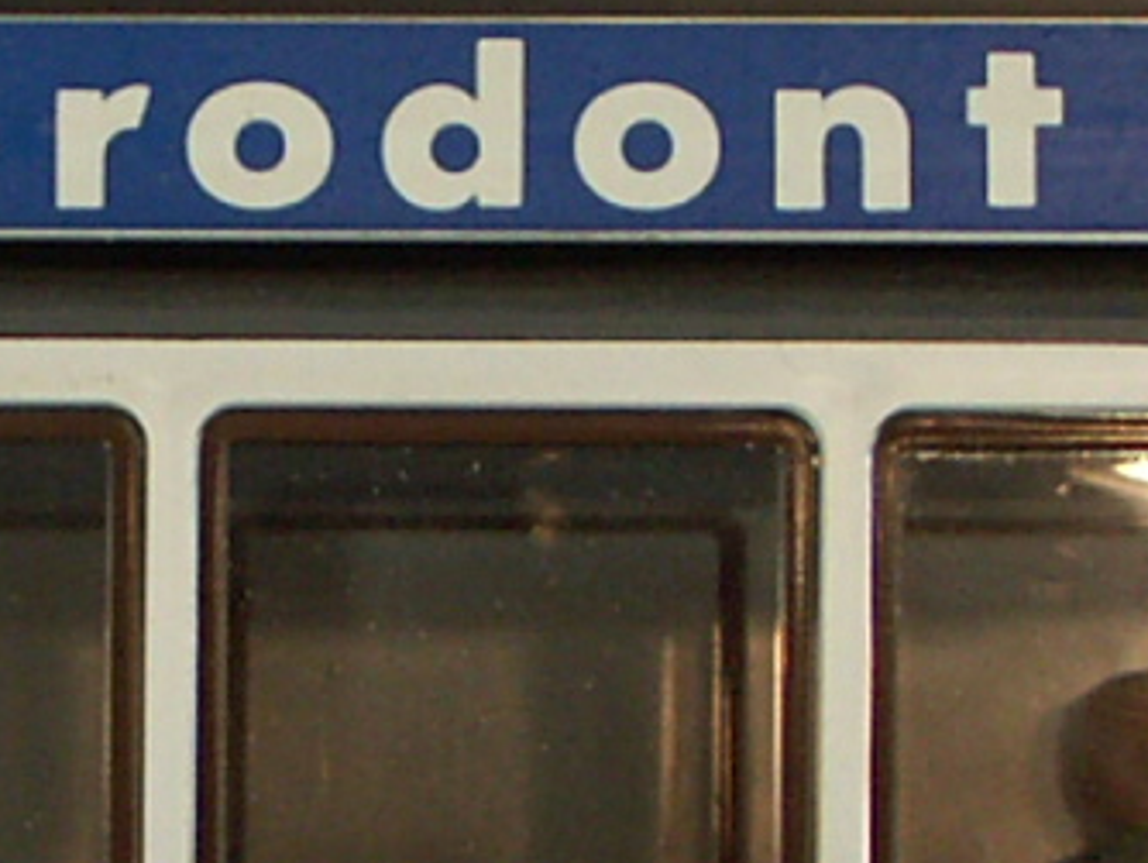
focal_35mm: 199
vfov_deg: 7.4
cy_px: 873
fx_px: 6604
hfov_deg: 9.9
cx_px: 213
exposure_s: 1/50
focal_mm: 8.21
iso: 100
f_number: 2.8
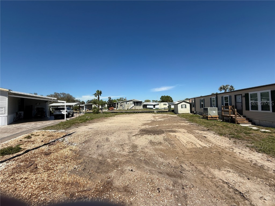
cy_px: 103
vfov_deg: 85.7
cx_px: 138
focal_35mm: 14
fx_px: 111
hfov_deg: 102.1
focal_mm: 2.22
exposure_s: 1/3663
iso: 50
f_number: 2.2
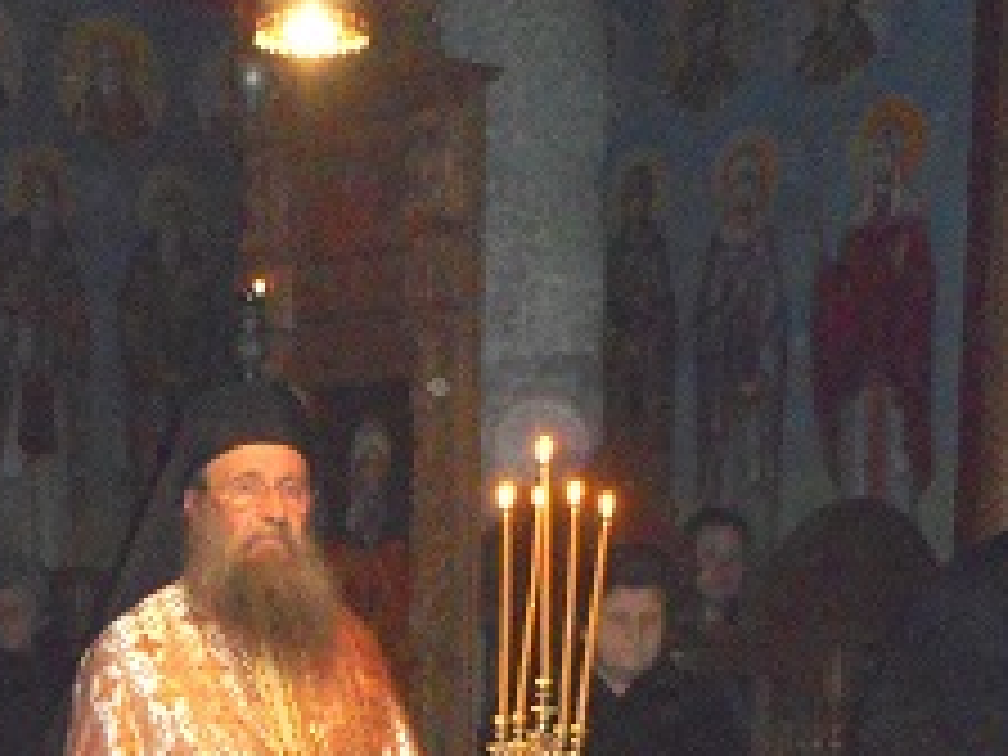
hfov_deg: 24.9
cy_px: 889
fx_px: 2271
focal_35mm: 78
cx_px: 356
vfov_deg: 18.0
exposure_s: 1/25
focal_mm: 4.5
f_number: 3.7
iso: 500
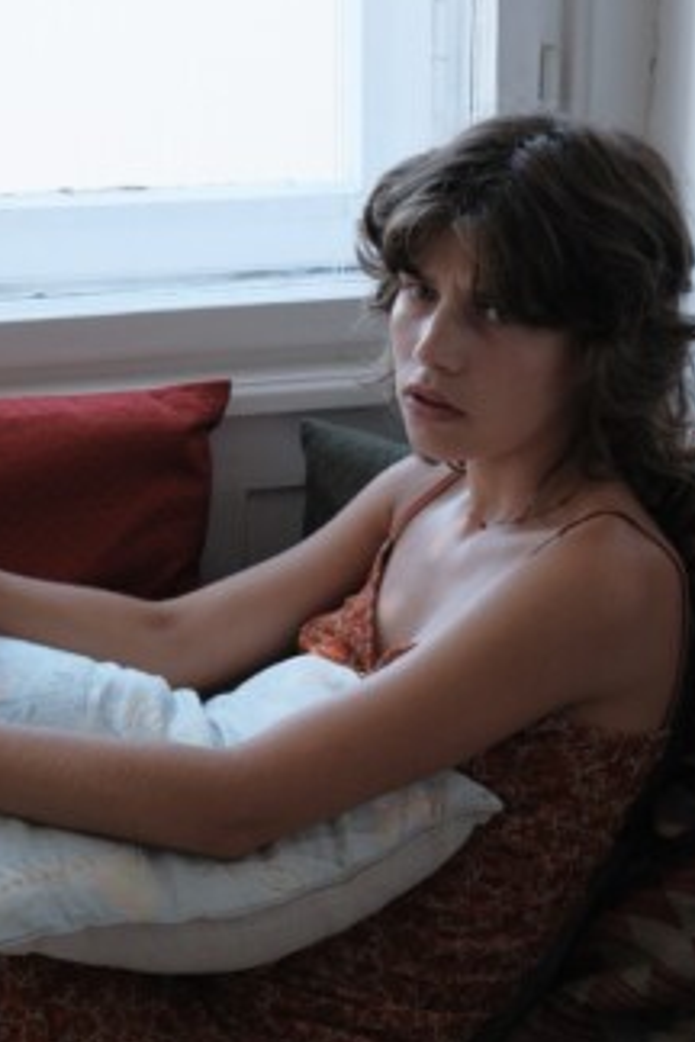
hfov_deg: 14.9
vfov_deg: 22.1
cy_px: 569
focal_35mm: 92
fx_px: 2664
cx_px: 346
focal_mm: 50
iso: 640
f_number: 5.6
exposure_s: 1/125
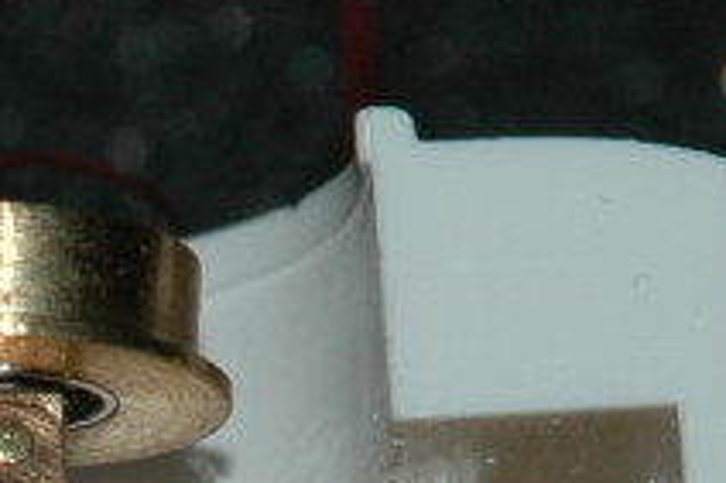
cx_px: -986
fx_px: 19123
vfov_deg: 1.4
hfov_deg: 2.2
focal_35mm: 949
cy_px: 1160
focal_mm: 105
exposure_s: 1/60
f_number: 8
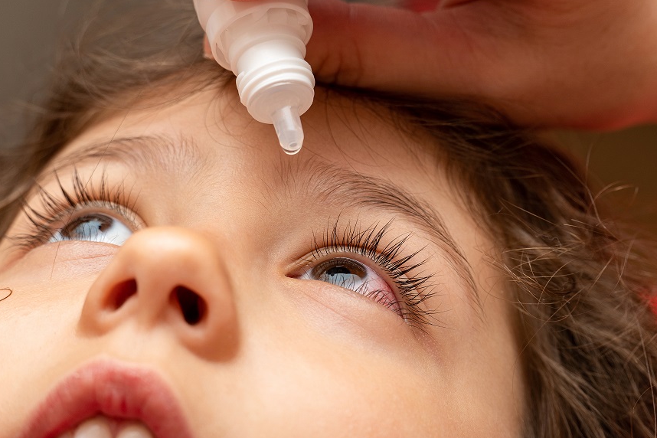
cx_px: 335
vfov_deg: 12.6
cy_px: 225
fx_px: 1980
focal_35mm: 109
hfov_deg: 18.8
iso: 100
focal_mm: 69
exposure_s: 1/125
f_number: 5.6
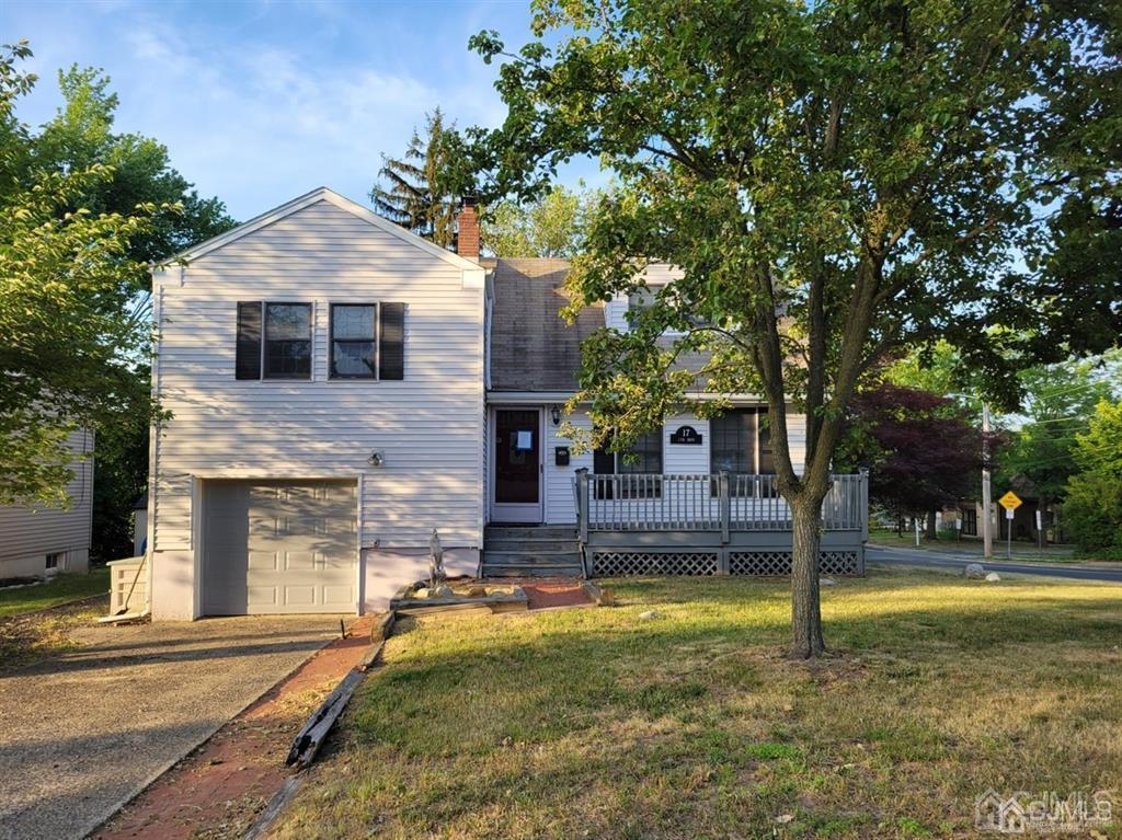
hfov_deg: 67.3
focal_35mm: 26
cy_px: 420
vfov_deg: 53.0
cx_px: 561
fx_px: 842
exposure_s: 1/529
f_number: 1.8
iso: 40
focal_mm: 5.4
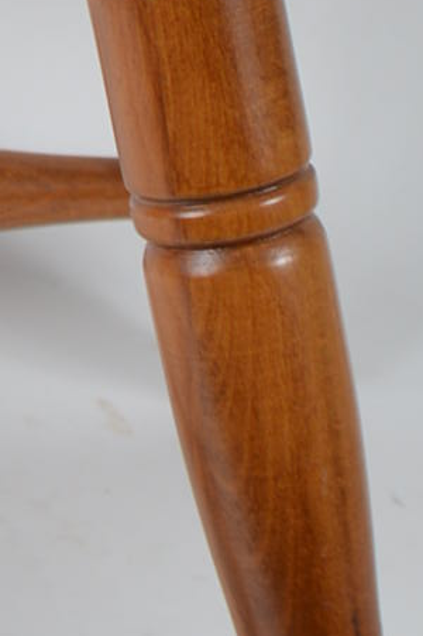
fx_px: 4589
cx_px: -530
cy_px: -630
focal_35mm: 260
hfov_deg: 5.1
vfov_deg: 7.6
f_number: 5.6
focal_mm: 26
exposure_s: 1/80
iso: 100
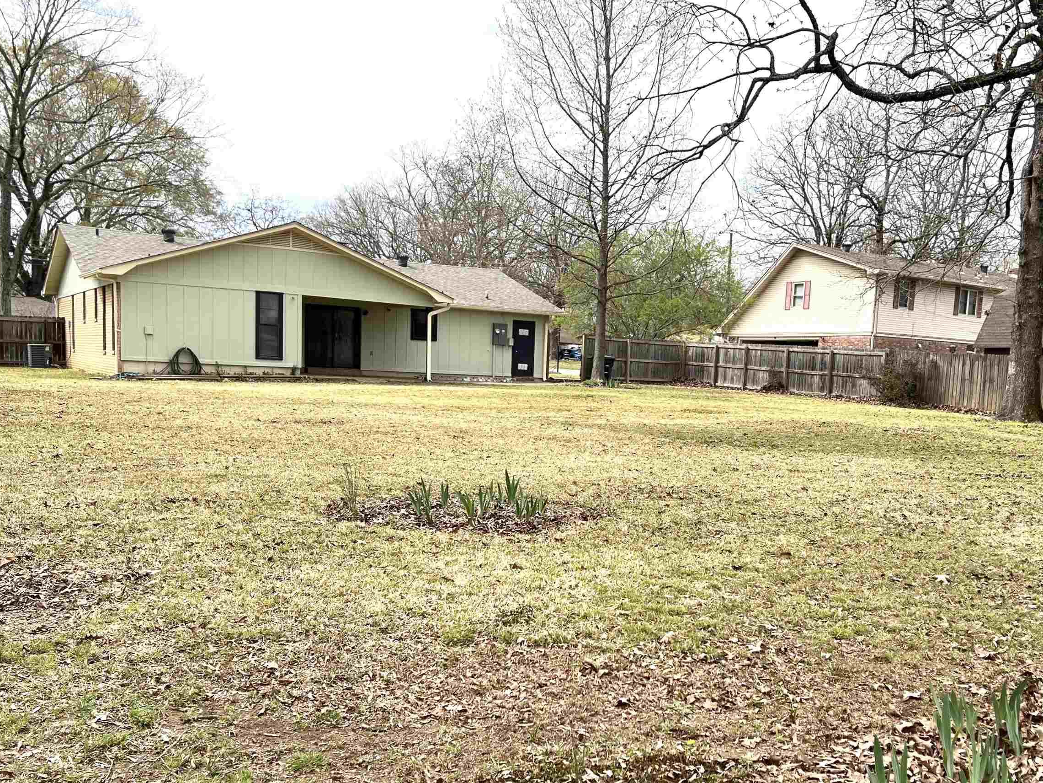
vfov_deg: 40.4
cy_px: 493
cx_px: 571
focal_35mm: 35
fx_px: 1055
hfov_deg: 52.5
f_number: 1.5
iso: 50
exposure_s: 1/2695
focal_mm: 5.7
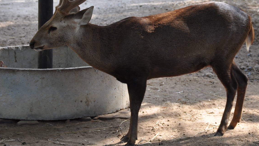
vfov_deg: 8.4
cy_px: 44
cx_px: 151
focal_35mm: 144
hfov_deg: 14.9
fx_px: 987
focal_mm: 65
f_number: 5.6
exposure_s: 1/125
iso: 280
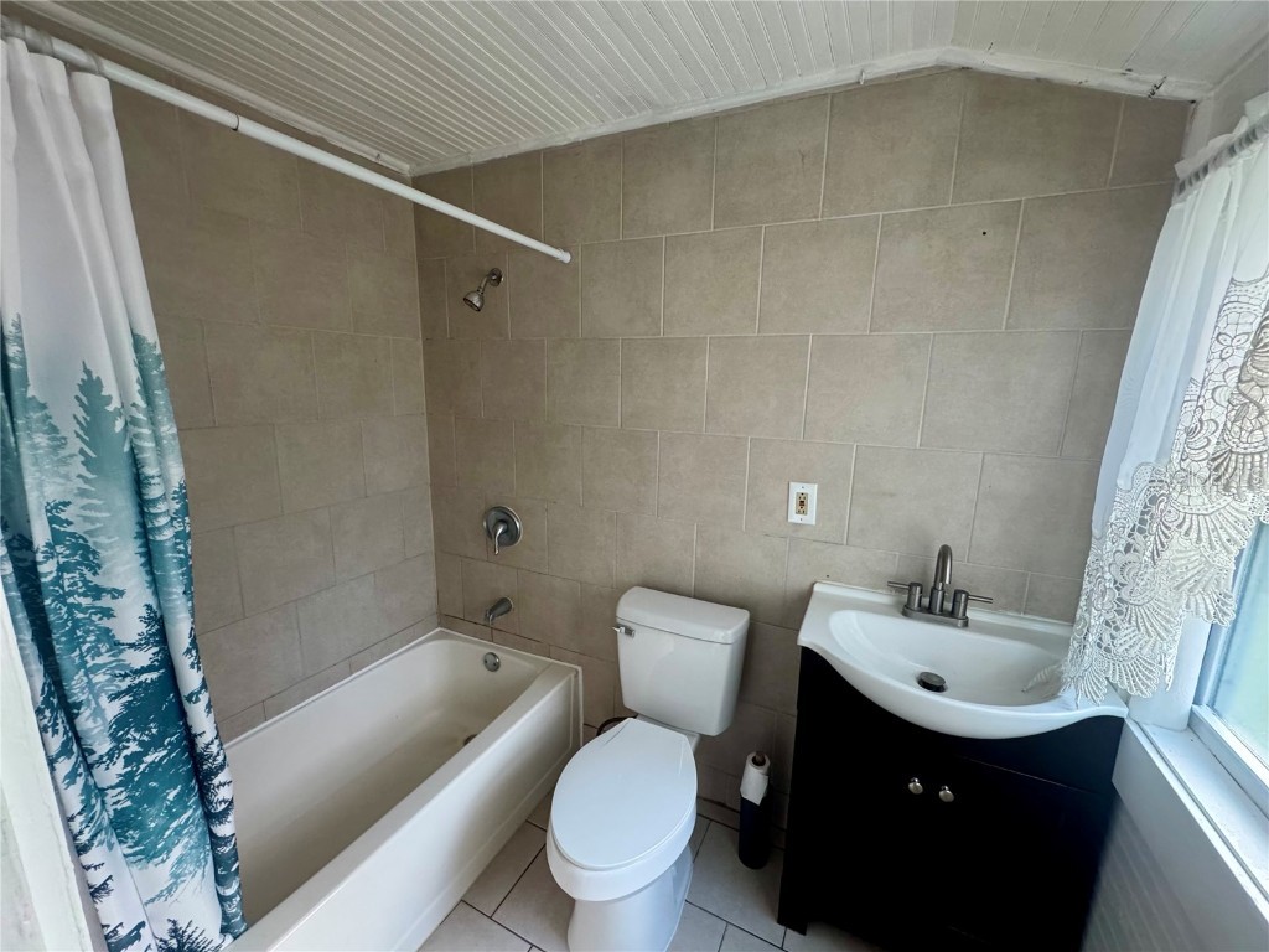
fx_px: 513
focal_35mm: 14
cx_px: 634
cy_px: 476
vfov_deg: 85.7
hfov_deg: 102.1
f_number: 2.2
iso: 320
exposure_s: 1/99
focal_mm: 2.22
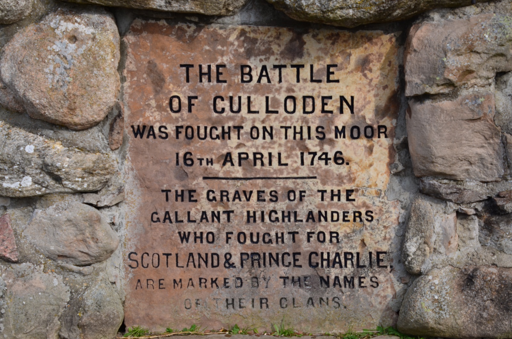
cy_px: 170
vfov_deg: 14.6
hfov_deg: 22.0
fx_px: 1320
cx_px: 256
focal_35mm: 93
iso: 125
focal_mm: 62
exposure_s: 1/400
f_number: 5.6
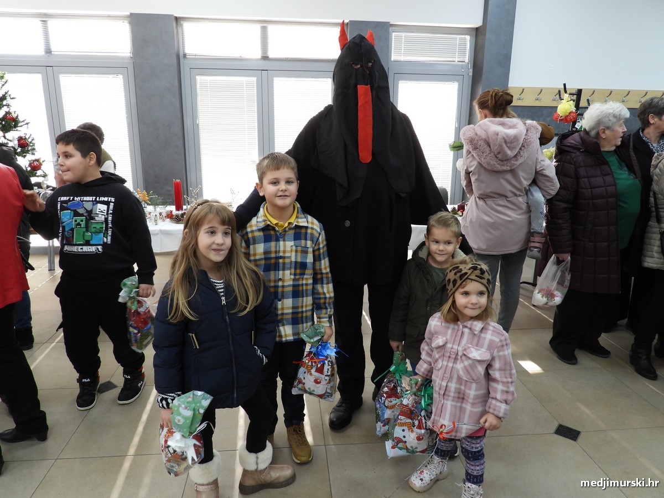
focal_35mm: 24
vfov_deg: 56.8
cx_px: 332
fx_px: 460
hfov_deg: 71.6
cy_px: 249
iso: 100
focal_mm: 4.3
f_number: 2.8
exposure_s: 1/30
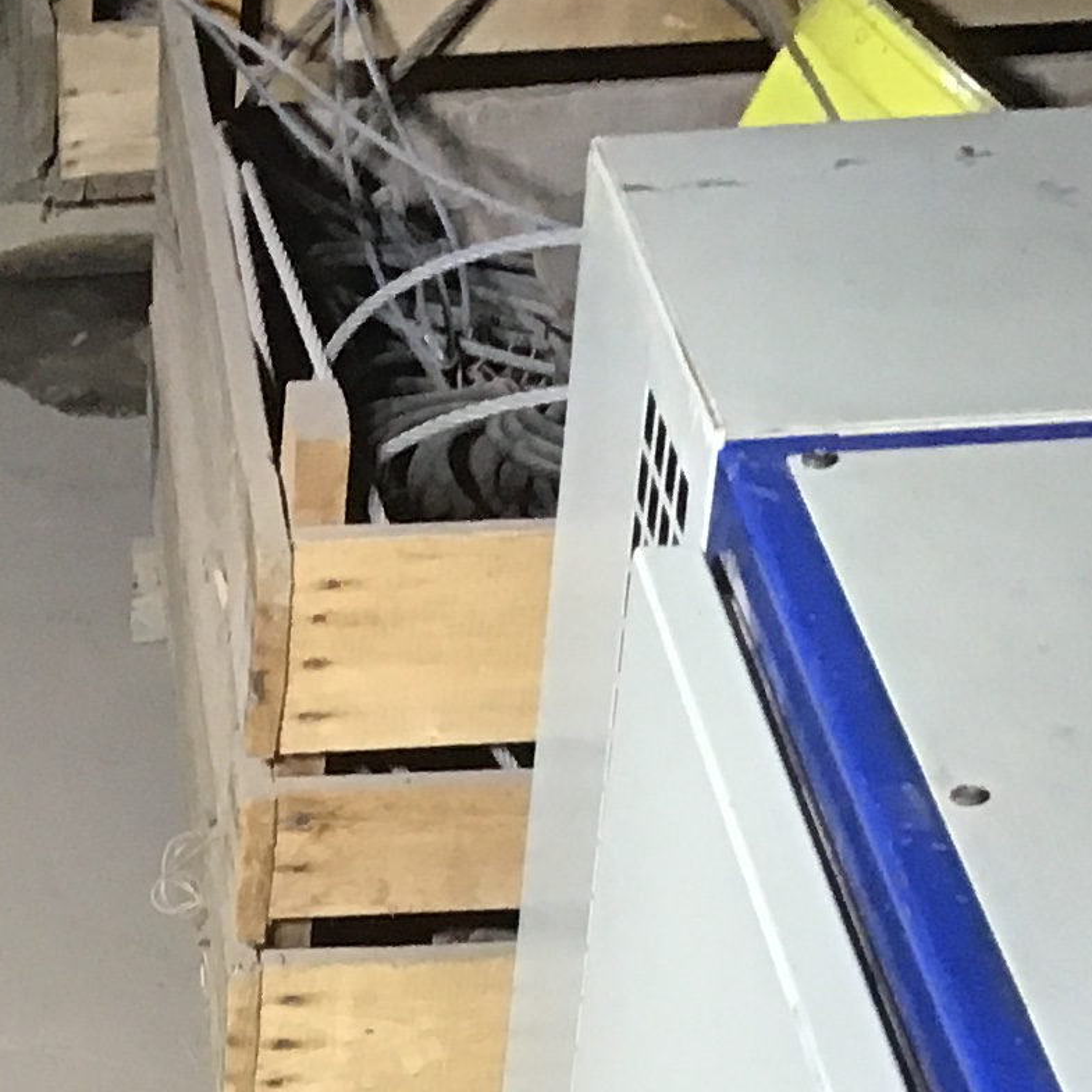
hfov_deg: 14.4
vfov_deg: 14.1
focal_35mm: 114
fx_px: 4069
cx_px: -490
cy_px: 1749
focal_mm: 3.3
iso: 64
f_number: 2.4
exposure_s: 1/30
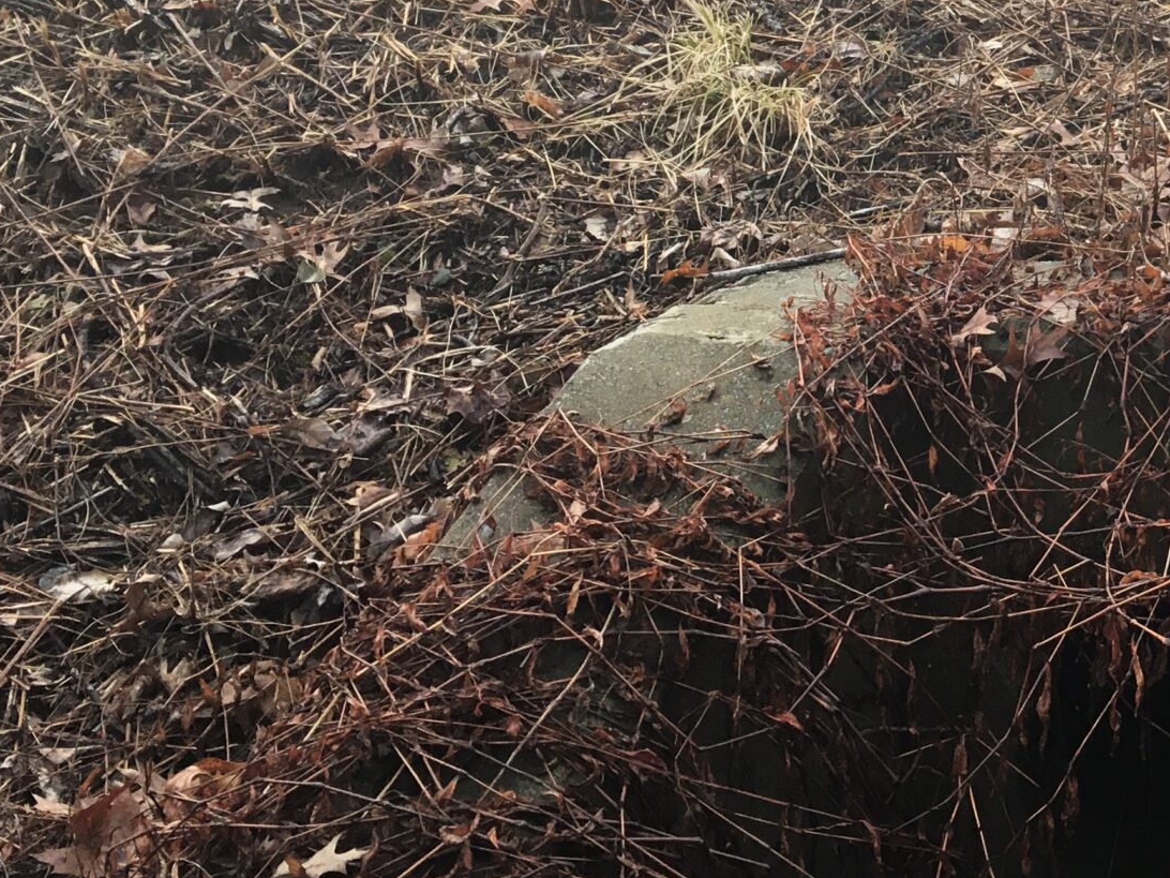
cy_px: 177
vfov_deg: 21.4
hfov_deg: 26.3
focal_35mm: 68
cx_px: 1291
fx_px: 2298
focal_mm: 4.15
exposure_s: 1/40
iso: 32
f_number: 2.2
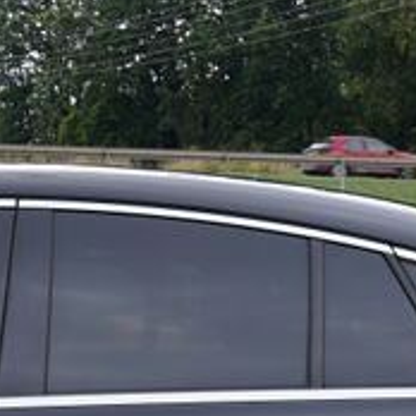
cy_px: 345
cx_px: -134
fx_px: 1700
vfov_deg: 13.9
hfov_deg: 13.4
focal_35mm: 125
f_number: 6.3
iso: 100
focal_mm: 25
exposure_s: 1/160
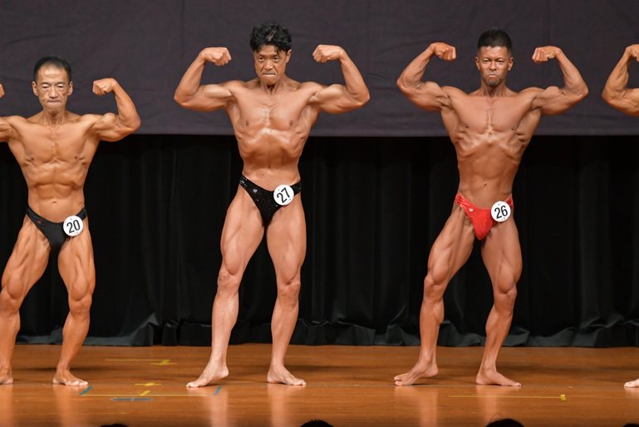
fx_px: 5095
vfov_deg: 4.8
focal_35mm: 287
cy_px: 213
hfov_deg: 7.2
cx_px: 321
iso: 5000
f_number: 5.6
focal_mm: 190
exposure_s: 1/400
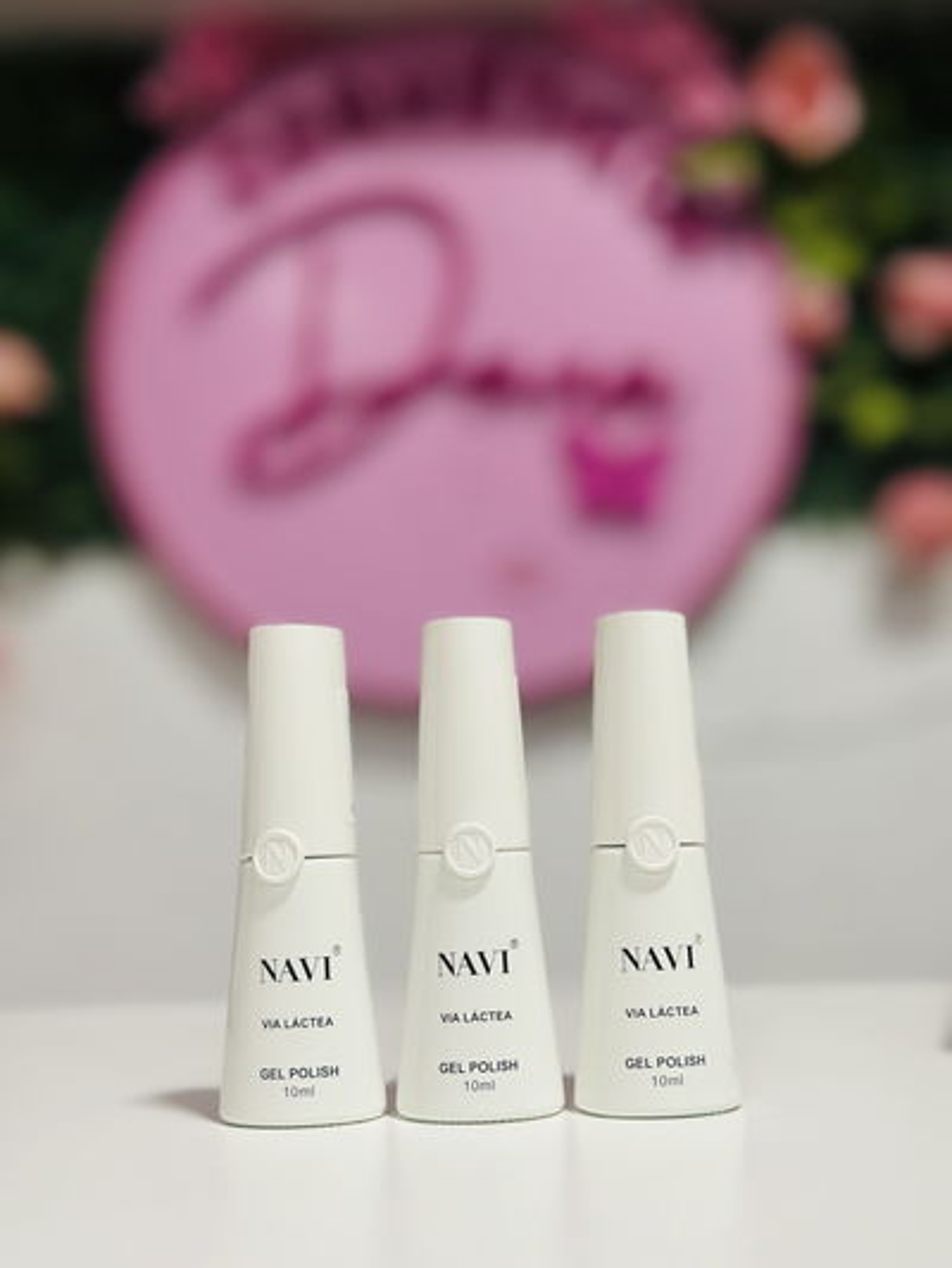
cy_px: 634
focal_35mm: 48
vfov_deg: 39.6
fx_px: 1759
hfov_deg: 30.3
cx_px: 476
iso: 64
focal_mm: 6.86
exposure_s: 1/50
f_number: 1.78
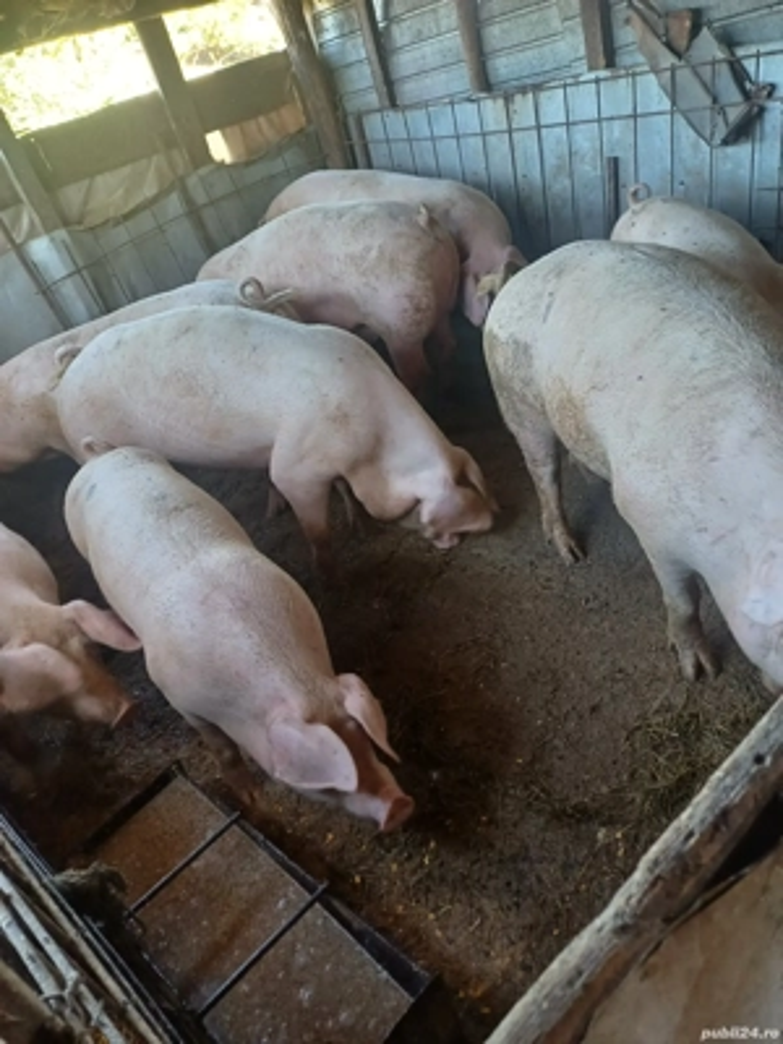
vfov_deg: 69.4
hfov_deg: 54.9
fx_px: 754
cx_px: 392
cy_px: 522
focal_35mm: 25
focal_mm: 4.65
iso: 200
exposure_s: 1/50
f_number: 1.8
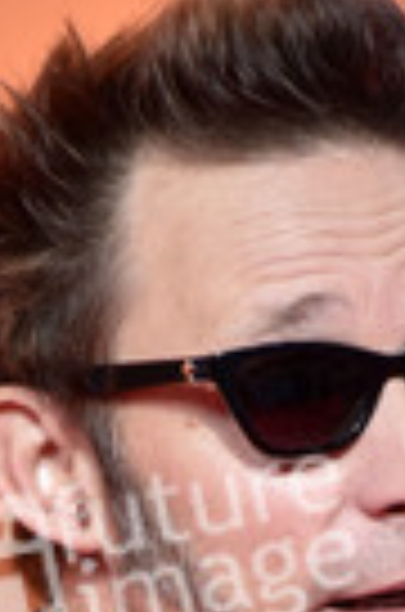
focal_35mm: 588
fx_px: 9973
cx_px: 256
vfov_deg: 3.5
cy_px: 788
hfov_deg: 2.3
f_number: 3.5
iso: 2500
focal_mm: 200
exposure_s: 1/320
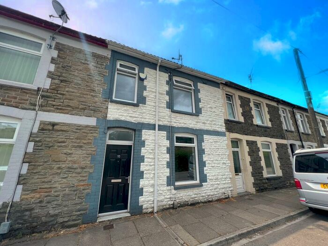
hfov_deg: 106.2
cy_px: 123
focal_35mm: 13
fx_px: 123
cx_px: 164
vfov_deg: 89.9
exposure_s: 1/797
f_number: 1.8
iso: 32
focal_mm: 1.57
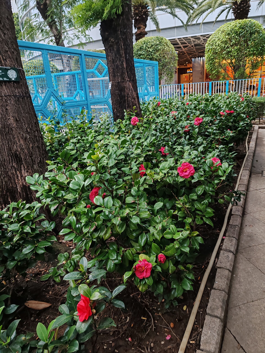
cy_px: 176
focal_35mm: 27
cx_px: 132
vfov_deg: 65.3
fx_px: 276
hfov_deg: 51.4
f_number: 1.9
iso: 1000
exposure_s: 1/100
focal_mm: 6.12
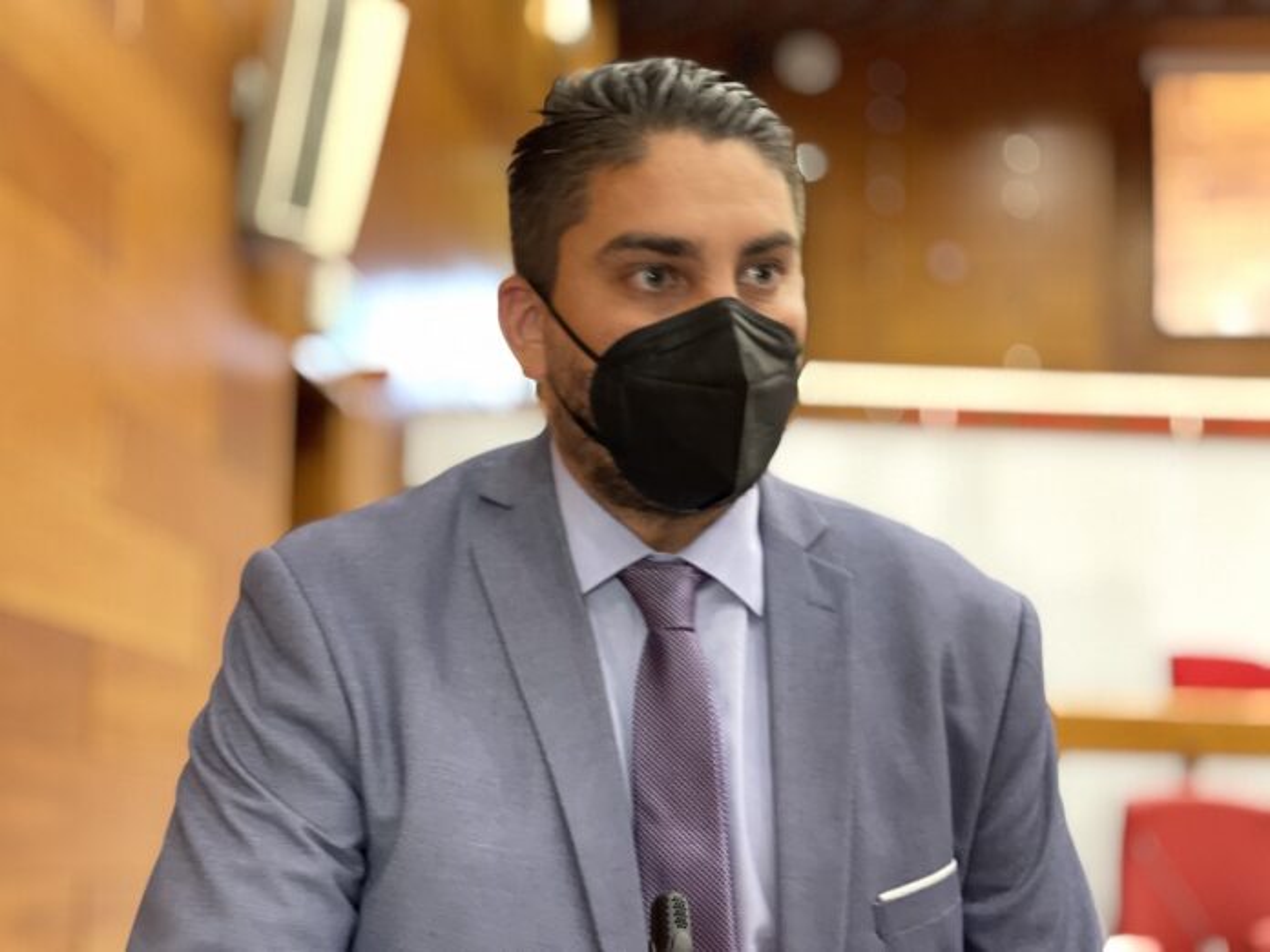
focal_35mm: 64
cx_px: 635
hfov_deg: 30.3
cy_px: 476
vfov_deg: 22.9
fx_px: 2348
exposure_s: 1/14
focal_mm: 7.5
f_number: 2.2
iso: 400
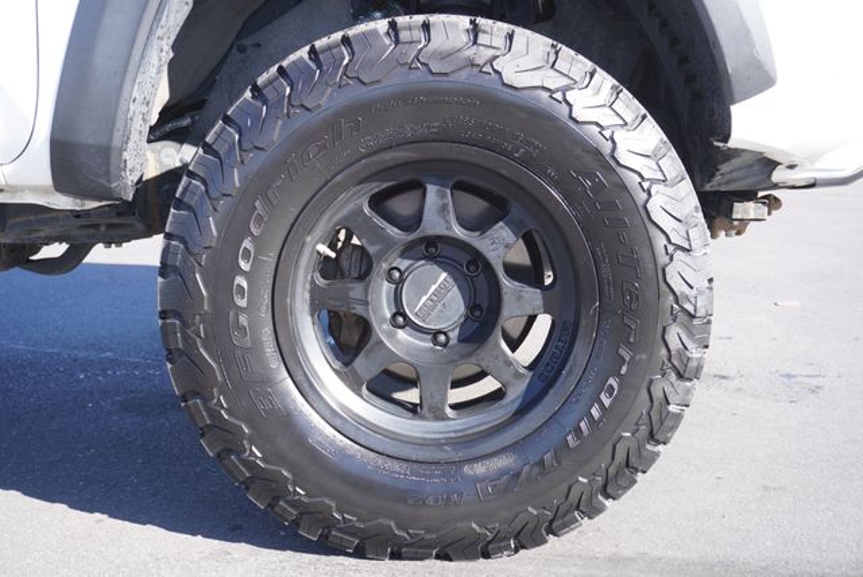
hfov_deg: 39.9
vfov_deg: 27.3
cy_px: 288
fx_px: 1188
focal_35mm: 50
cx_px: 432
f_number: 5.6
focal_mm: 33
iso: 100
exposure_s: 1/80
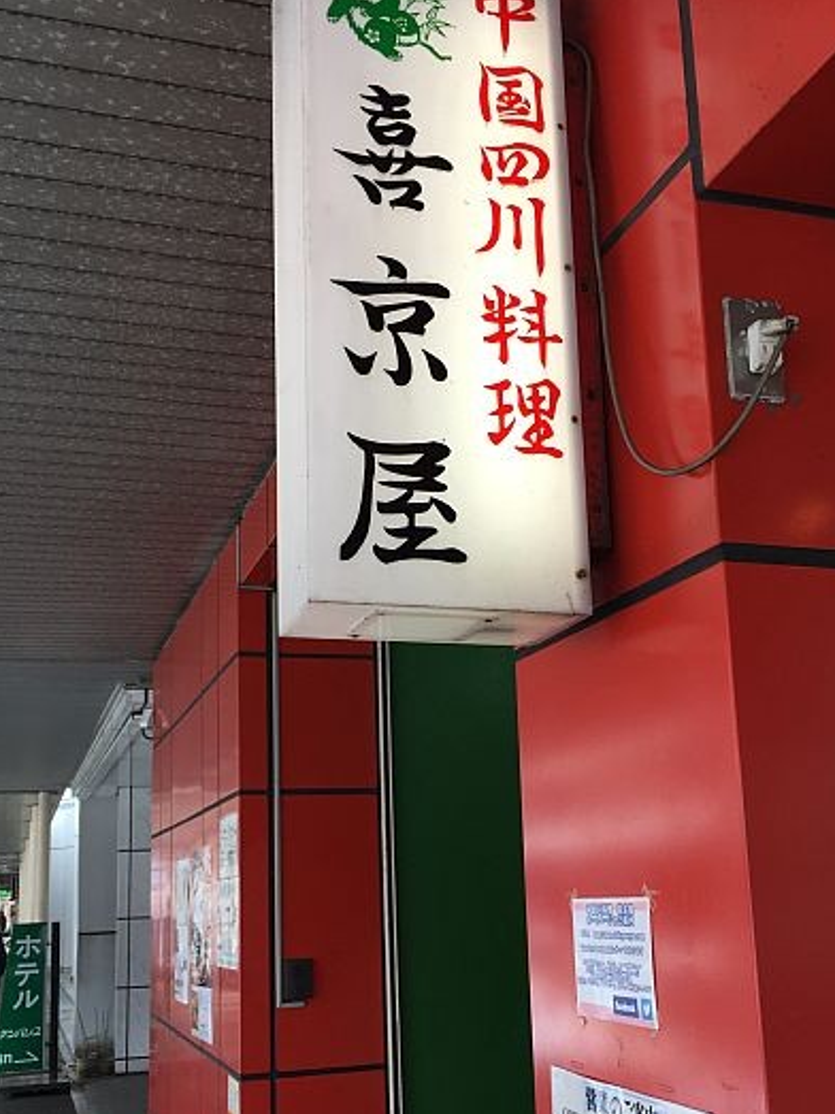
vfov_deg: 49.7
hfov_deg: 38.7
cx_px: 420
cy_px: 695
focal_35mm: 37
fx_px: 1190
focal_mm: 4.15
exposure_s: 1/120
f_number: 2.2
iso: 40
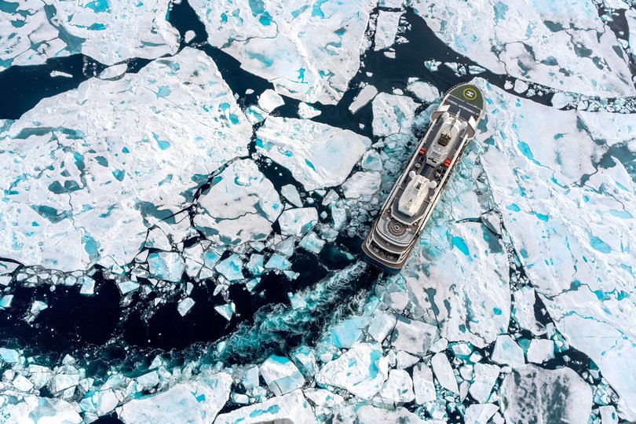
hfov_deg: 54.4
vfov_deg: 37.9
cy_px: 212
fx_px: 618
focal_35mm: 35
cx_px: 318
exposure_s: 1/1600
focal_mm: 35
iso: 200
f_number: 8
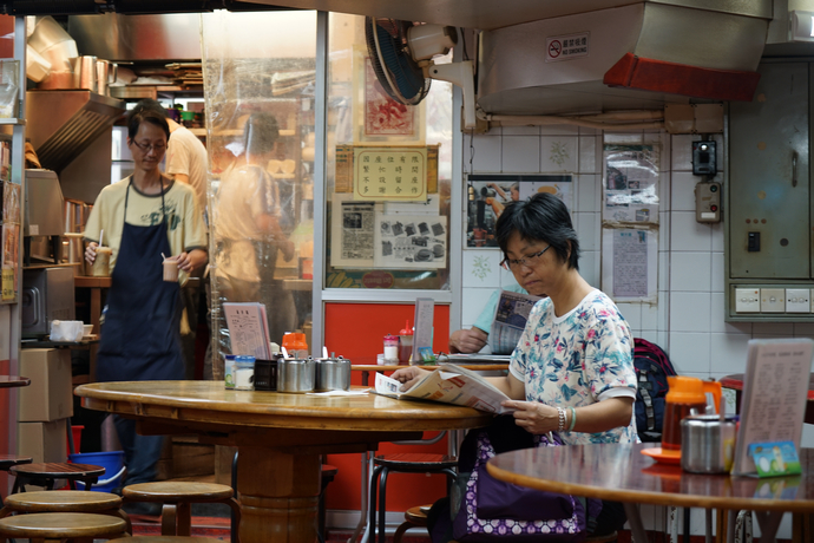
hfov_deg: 28.8
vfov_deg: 19.5
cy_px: 272
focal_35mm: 70
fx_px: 1583
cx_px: 407
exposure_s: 1/20
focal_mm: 70
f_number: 5
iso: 400
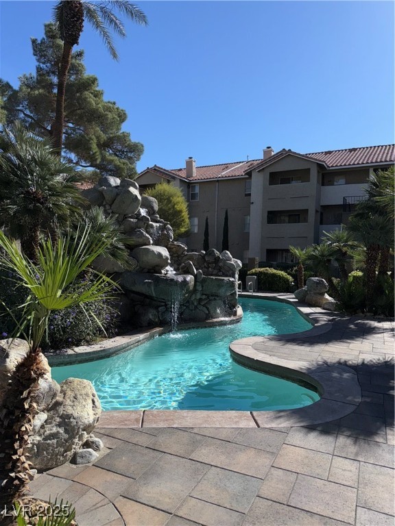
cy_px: 263
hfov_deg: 56.8
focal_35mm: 24
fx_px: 365
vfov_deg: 71.6
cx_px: 198
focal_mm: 6.76
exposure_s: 1/12987
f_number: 1.78
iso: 50
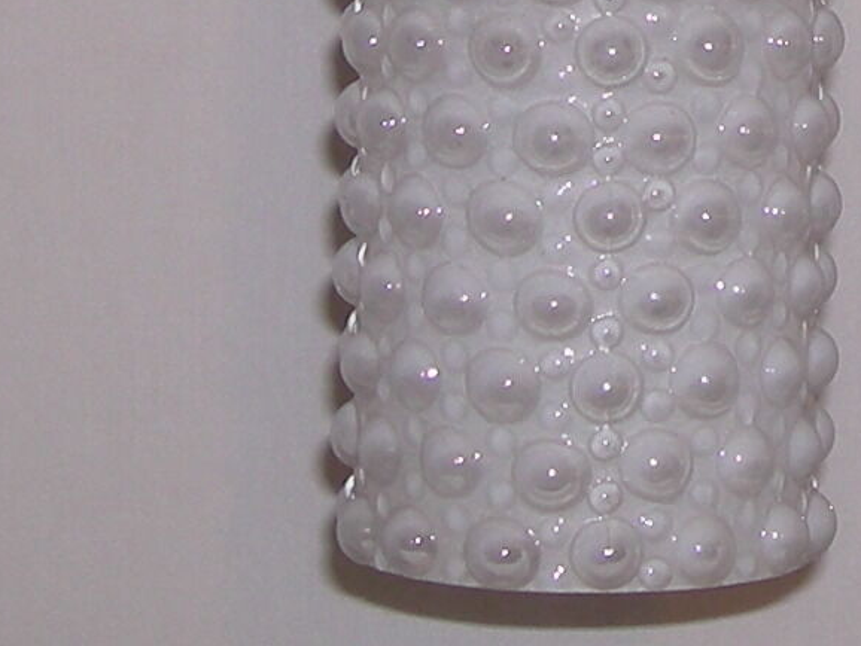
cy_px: -650
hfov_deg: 10.5
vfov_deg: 7.7
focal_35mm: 186
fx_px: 4628
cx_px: 868
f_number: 2.8
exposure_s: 1/30
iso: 50
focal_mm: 5.7
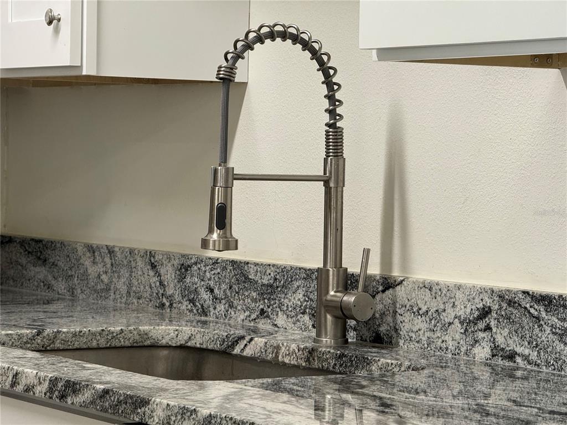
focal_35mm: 120
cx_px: 284
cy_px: 212
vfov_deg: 12.3
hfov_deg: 16.4
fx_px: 1966
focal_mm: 15.66
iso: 160
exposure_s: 1/60
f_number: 2.8
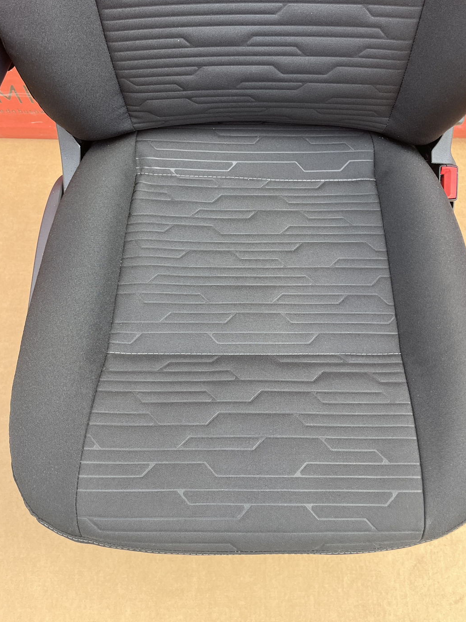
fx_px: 539
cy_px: 278
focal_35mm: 30
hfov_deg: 46.7
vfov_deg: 59.8
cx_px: 257
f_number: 1.6
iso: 64
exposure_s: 1/121
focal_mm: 5.1
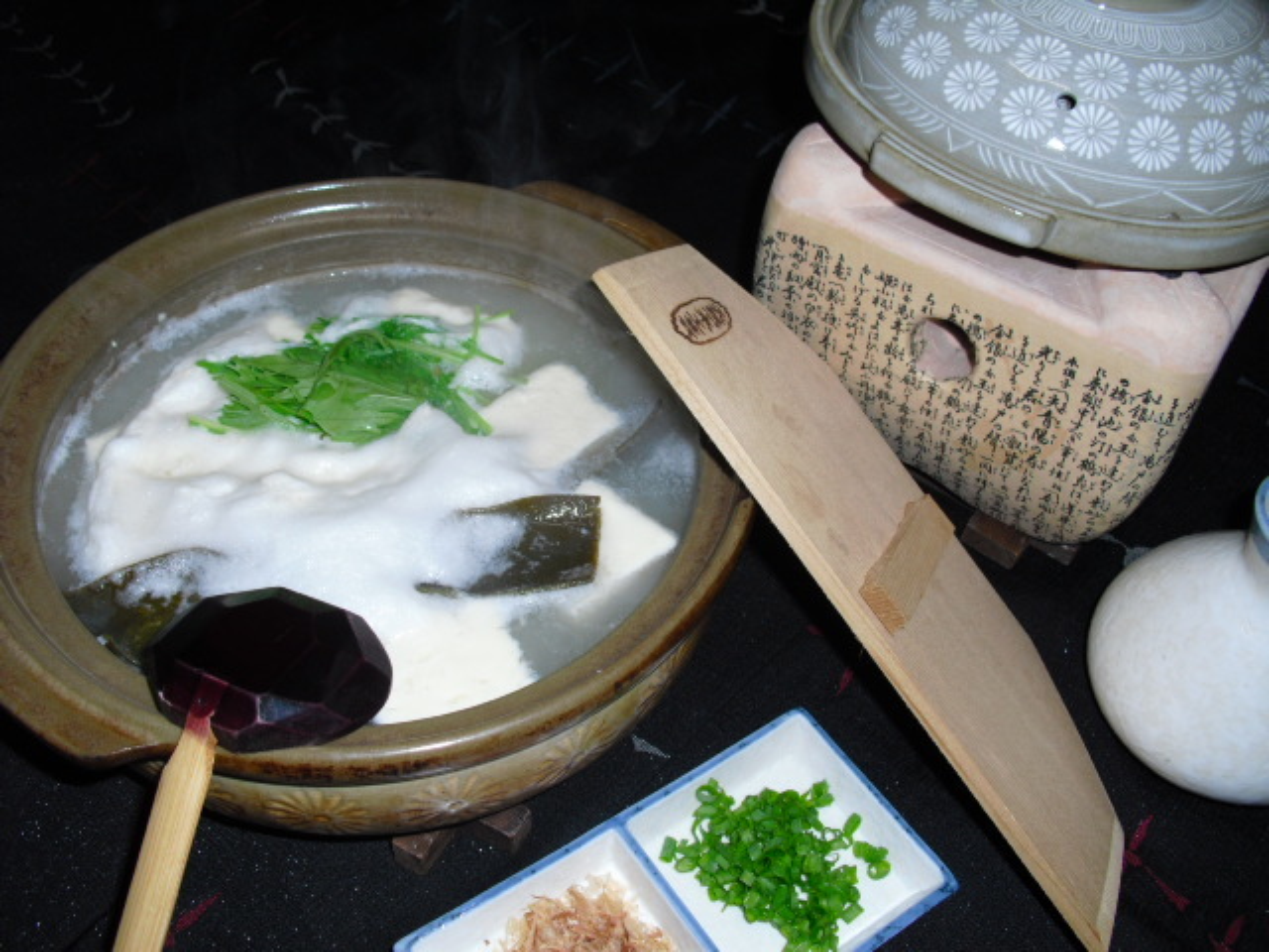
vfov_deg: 39.7
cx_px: 634
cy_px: 476
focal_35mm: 36
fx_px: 1320
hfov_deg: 51.4
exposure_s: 1/60
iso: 100
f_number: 3.1
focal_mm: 6.3
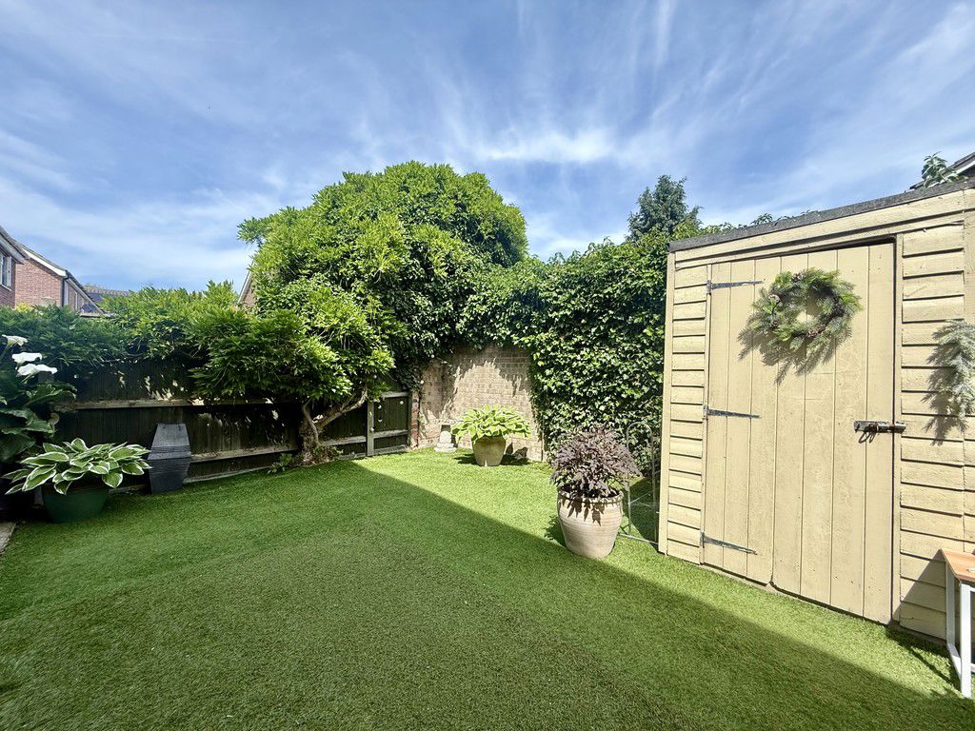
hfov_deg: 102.1
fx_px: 394
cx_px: 488
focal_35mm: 14
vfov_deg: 85.7
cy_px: 366
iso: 50
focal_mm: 2.22
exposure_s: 1/820
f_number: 2.2
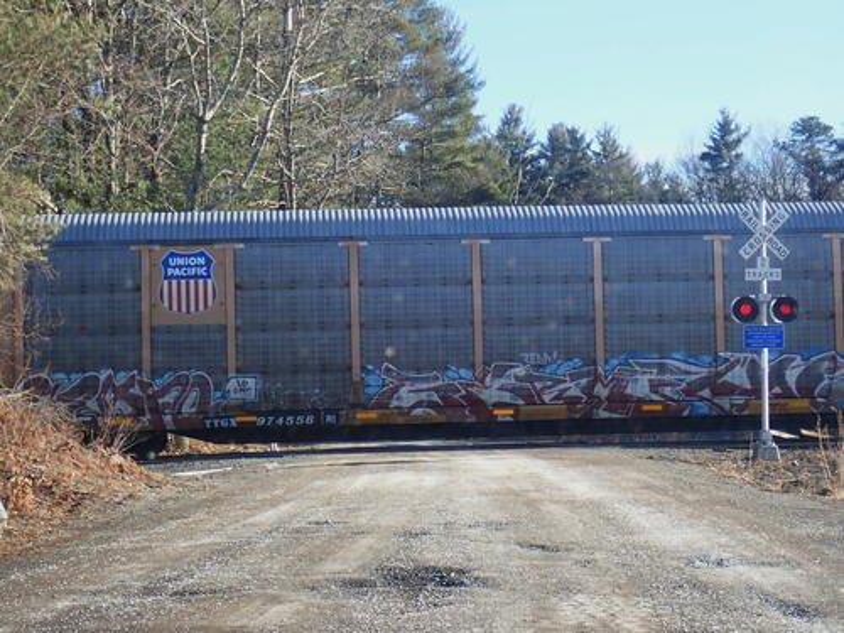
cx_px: 422
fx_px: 1585
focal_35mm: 65
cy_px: 316
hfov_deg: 29.8
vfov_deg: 22.6
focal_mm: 11.8
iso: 100
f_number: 3.8
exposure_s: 1/200
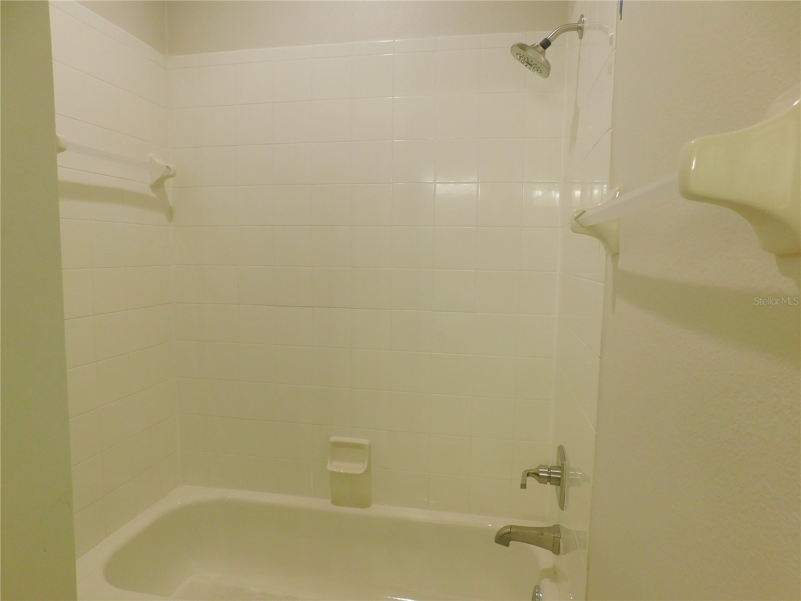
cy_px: 300
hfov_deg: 73.9
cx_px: 400
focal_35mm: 23
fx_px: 532
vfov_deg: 58.9
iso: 200
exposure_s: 1/30
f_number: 3
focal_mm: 4
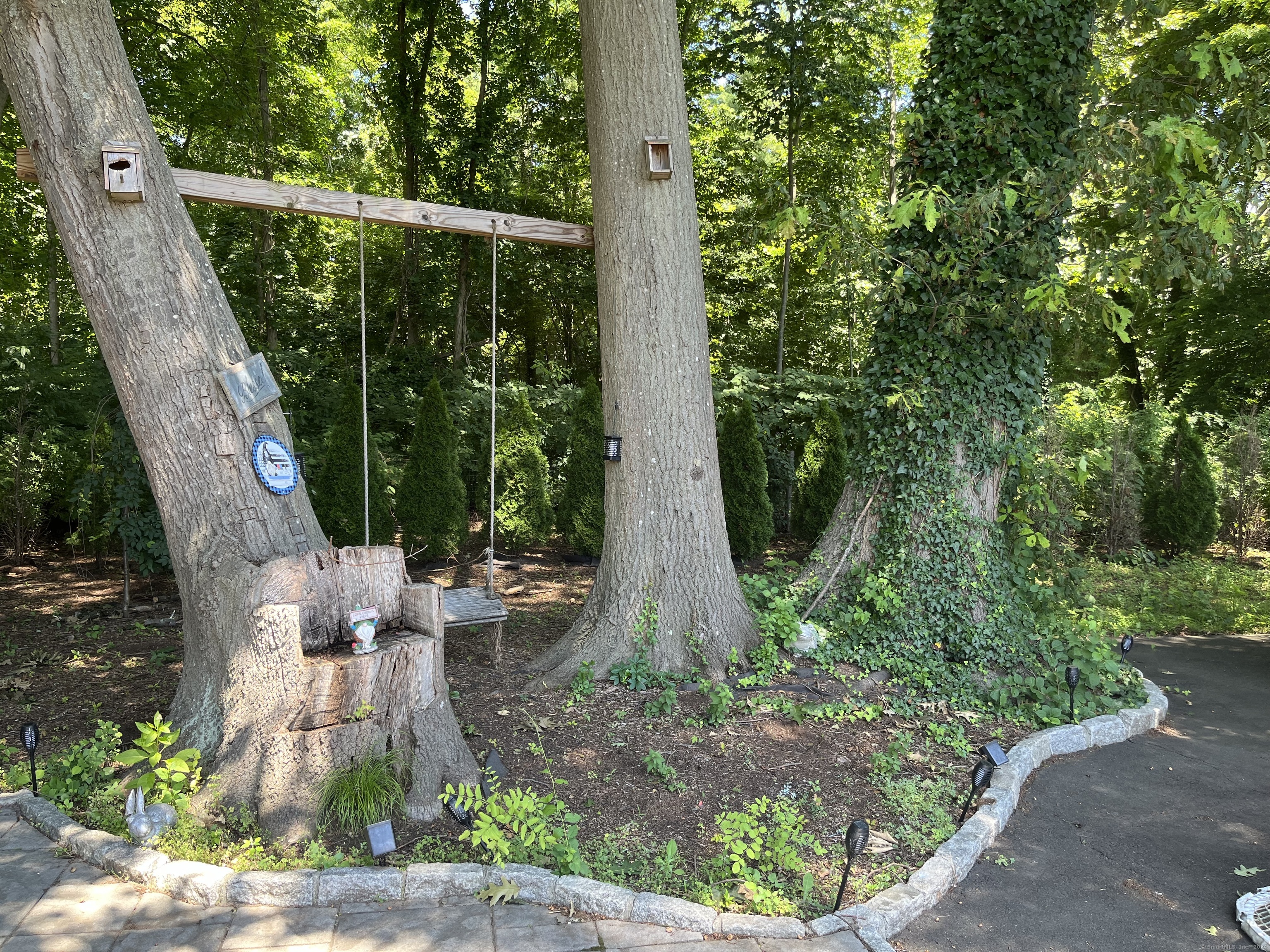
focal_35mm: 26
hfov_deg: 67.3
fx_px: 954
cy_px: 476
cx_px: 635
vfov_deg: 53.1
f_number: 1.6
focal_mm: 5.1
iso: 40
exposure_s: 1/122
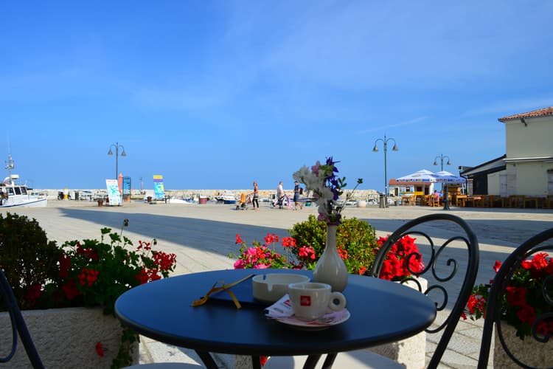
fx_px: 415
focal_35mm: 27
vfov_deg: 47.9
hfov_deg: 67.4
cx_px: 276
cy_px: 184
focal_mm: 18
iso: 100
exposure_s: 1/160
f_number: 11
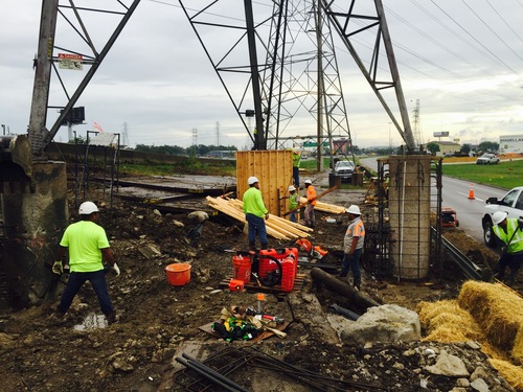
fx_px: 438
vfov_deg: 48.2
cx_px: 262
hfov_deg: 61.7
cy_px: 196
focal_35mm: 29
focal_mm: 4.15
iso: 32
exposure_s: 1/395
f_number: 2.2
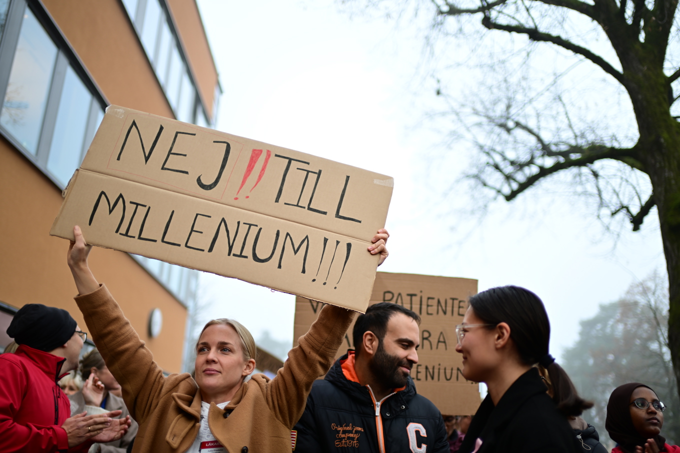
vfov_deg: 37.8
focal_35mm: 35
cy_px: 226
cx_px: 340
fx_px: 661
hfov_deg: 54.4
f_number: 1.4
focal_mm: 35
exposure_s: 1/200
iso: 64
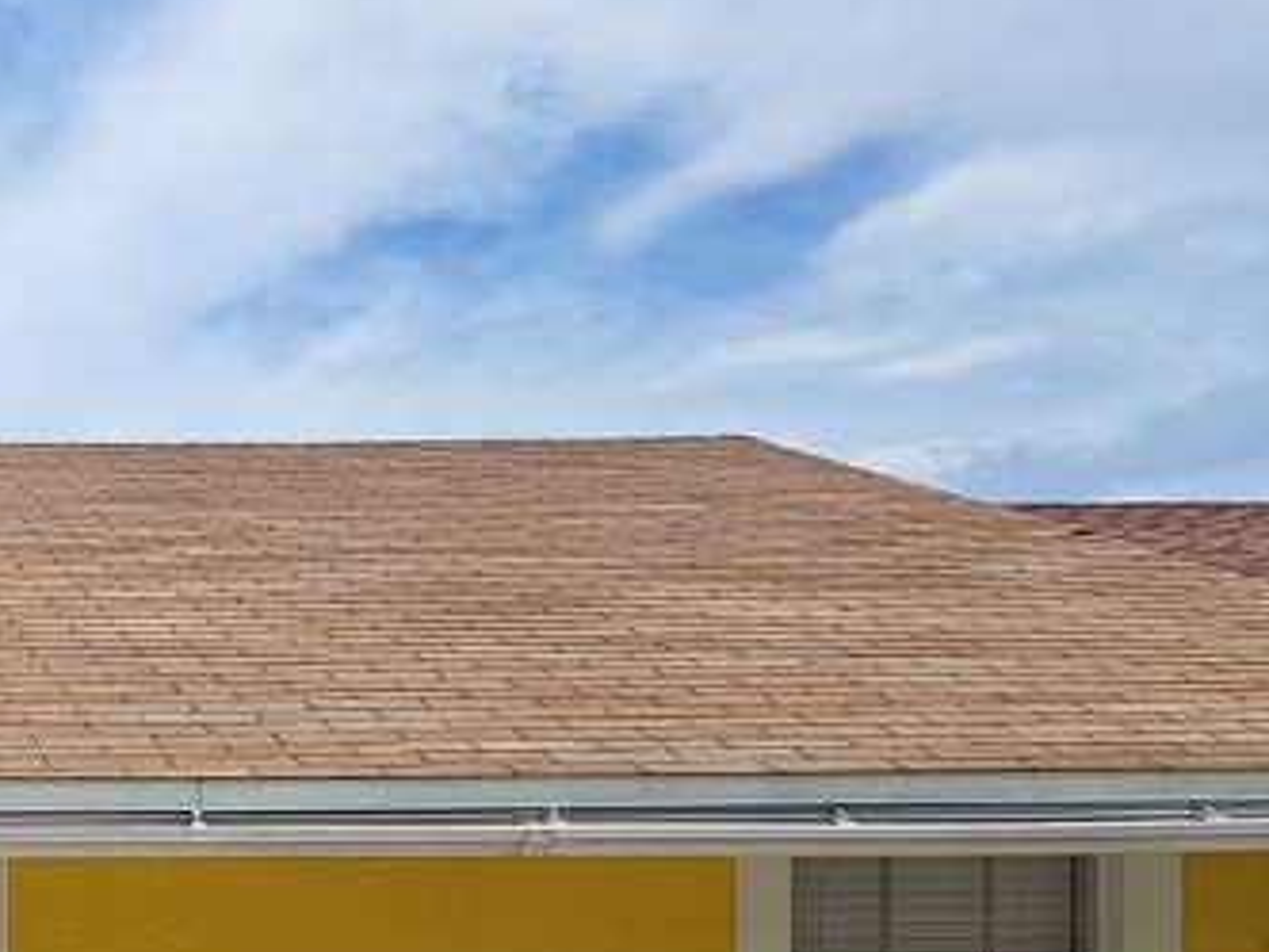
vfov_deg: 18.9
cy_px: 1132
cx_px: -313
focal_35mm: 74
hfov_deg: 23.7
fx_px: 2713
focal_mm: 5.23
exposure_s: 1/2463
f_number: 1.8
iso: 50
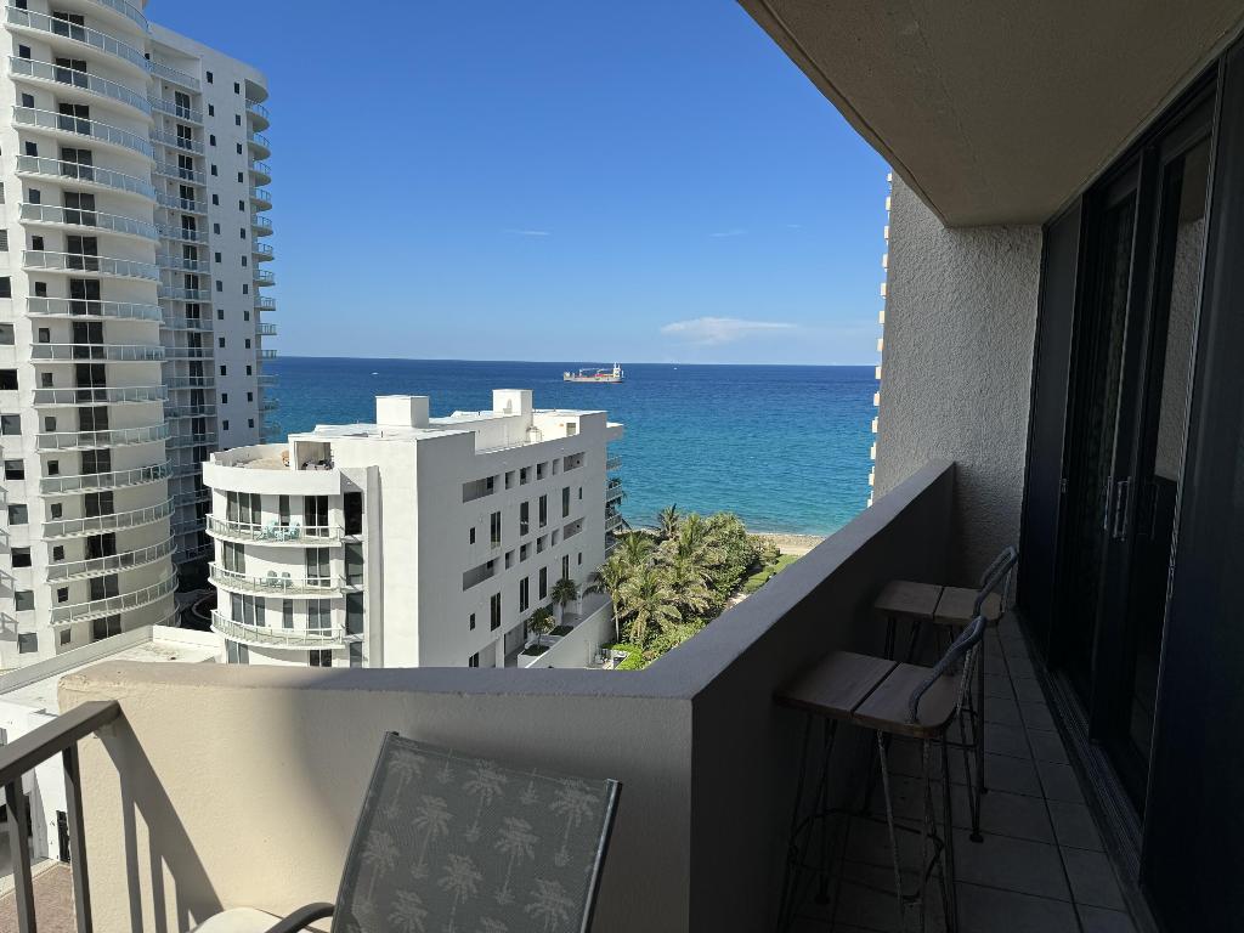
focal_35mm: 24
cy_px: 466
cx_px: 622
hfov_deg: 71.6
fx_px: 862
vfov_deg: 56.8
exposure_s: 1/5814
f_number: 1.78
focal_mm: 6.86
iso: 80
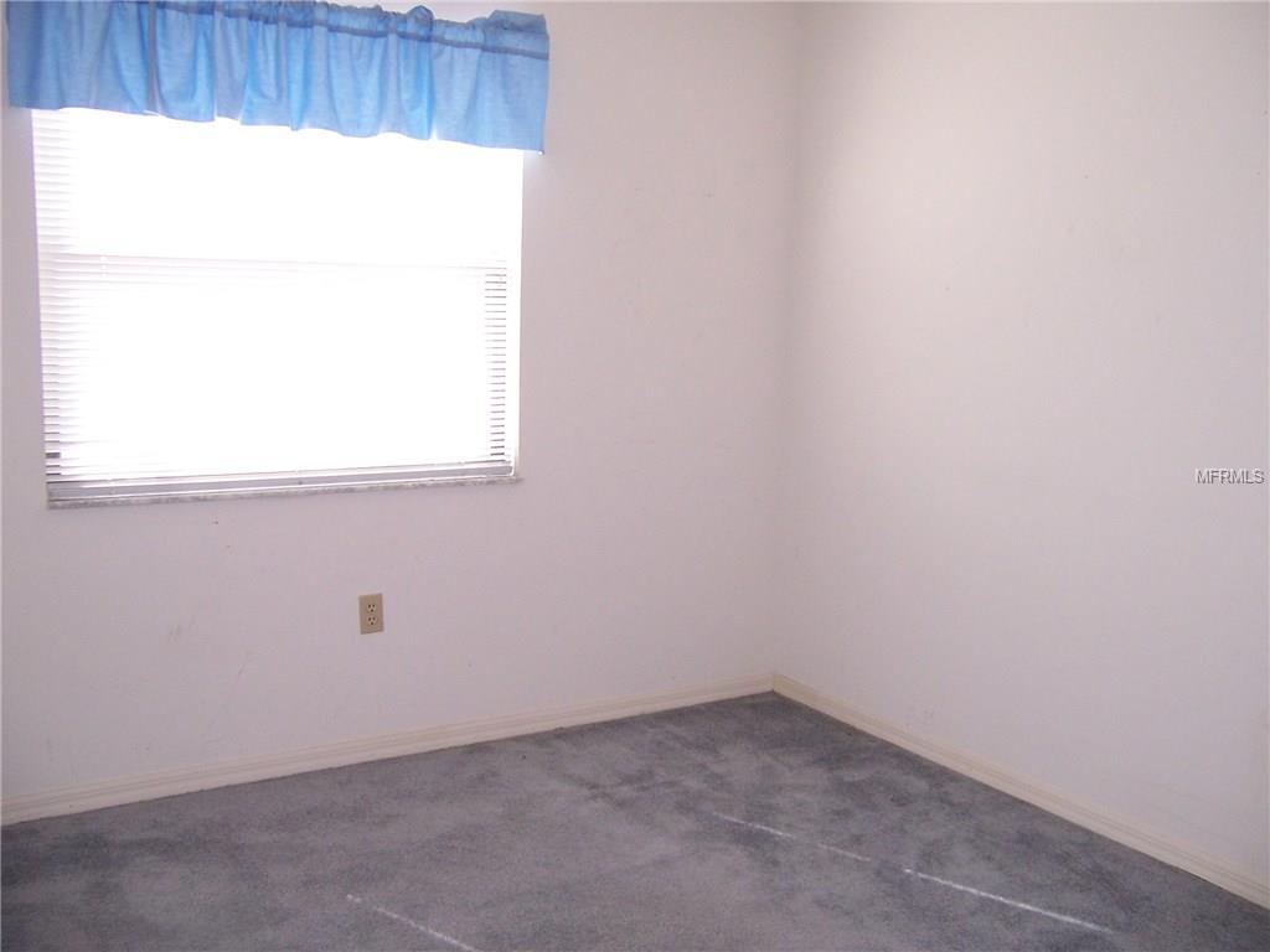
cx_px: 635
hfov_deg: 55.4
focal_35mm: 33
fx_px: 1211
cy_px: 476
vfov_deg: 42.9
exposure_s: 1/60
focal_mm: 5.5
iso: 140
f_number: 2.8
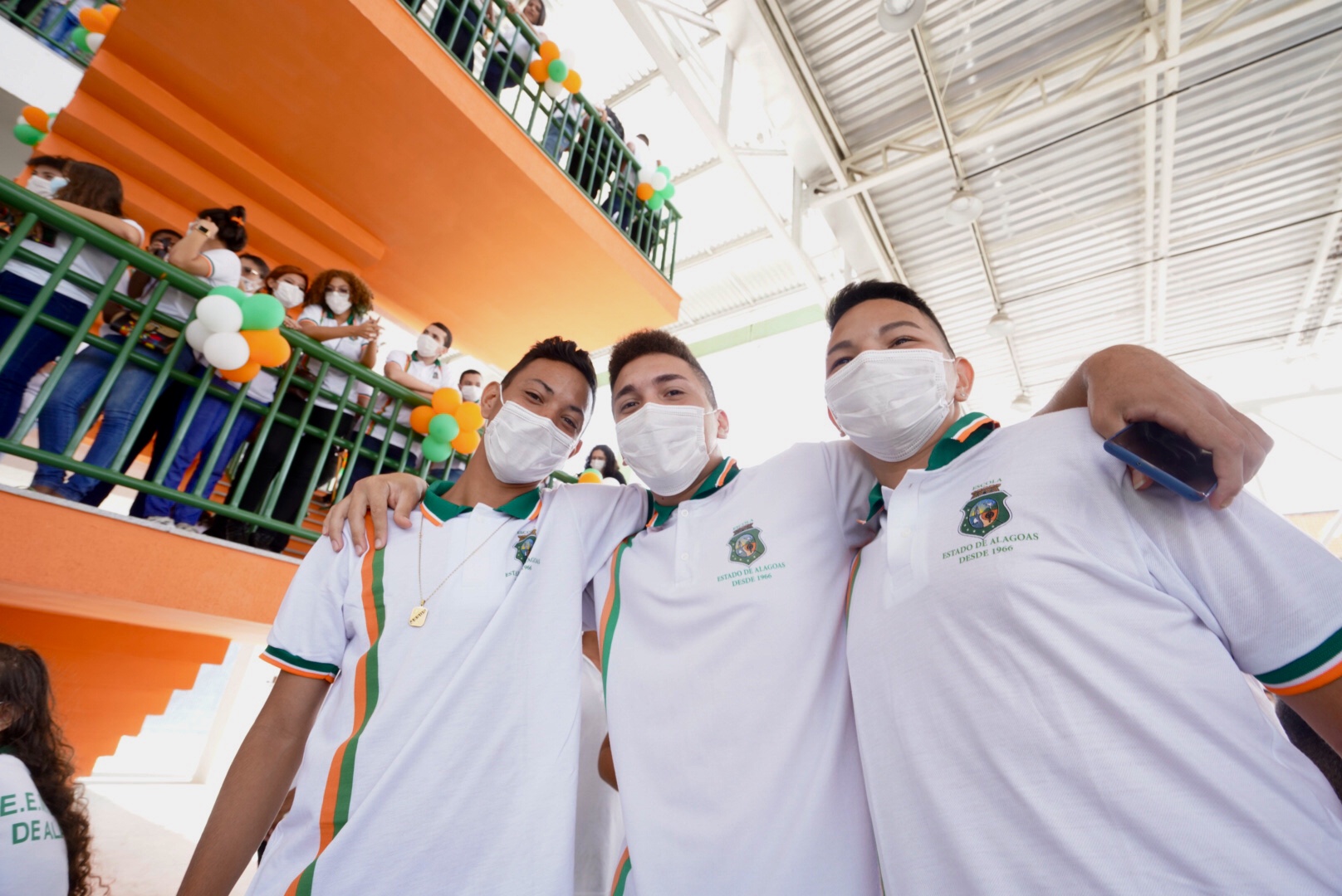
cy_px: 448
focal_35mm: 16
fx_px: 597
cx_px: 671
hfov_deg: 96.7
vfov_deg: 73.8
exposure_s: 1/160
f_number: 6.3
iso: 640
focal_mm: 16
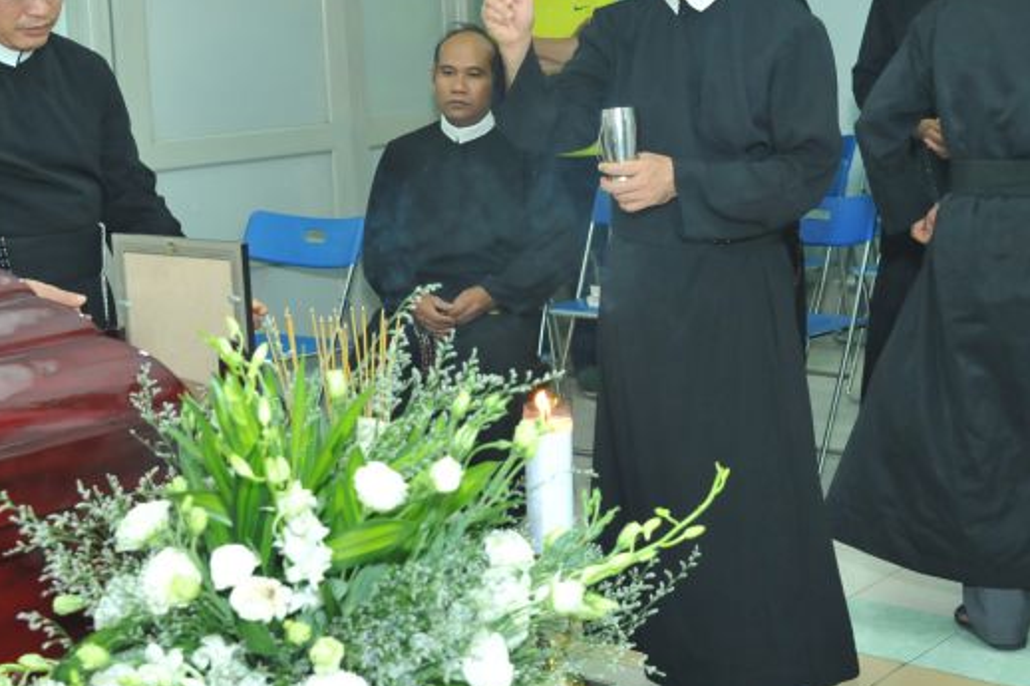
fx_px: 1573
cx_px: 473
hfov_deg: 36.2
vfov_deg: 24.5
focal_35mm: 55
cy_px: 255
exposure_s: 1/60
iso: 2000
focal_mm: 38
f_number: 5
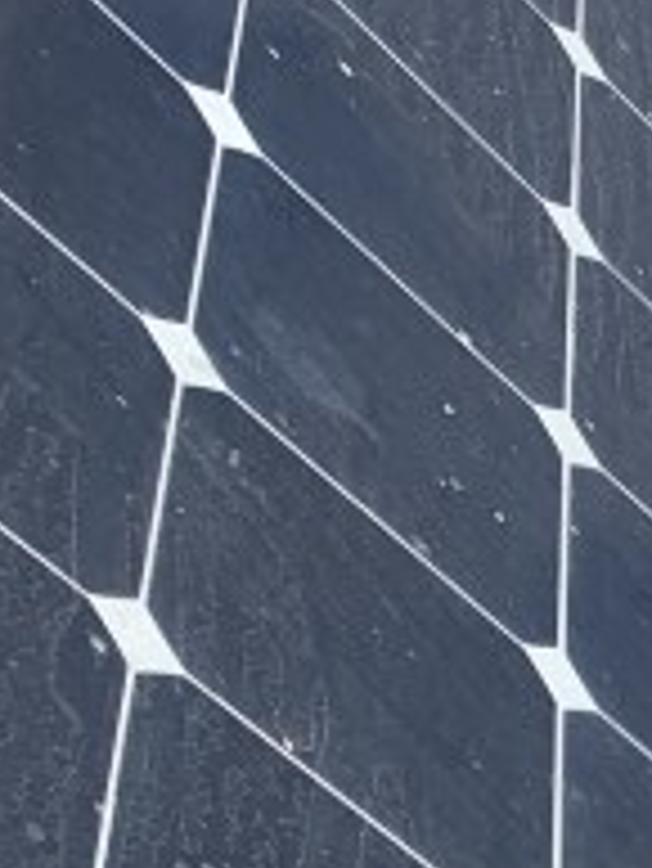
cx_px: 1385
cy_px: 1633
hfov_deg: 9.9
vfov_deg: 12.8
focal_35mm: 138
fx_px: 3462
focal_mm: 4.25
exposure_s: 1/1585
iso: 25
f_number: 1.8
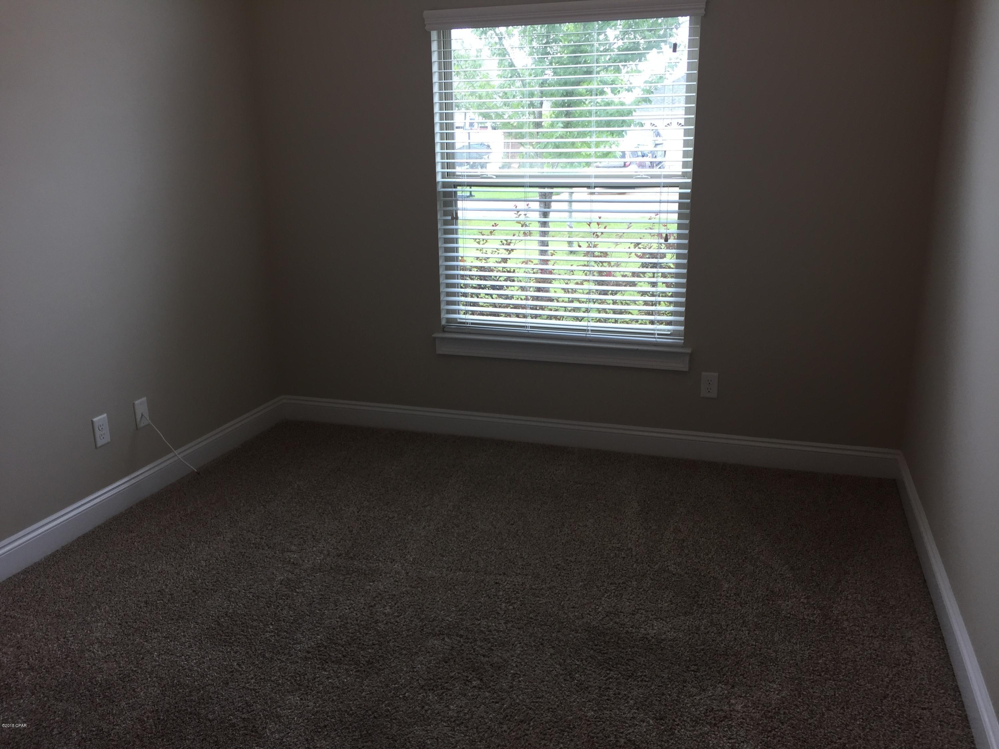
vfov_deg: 48.2
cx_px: 500
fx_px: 837
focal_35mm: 29
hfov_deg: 61.7
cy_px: 374
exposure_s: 1/40
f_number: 2.2
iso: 32
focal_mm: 4.15
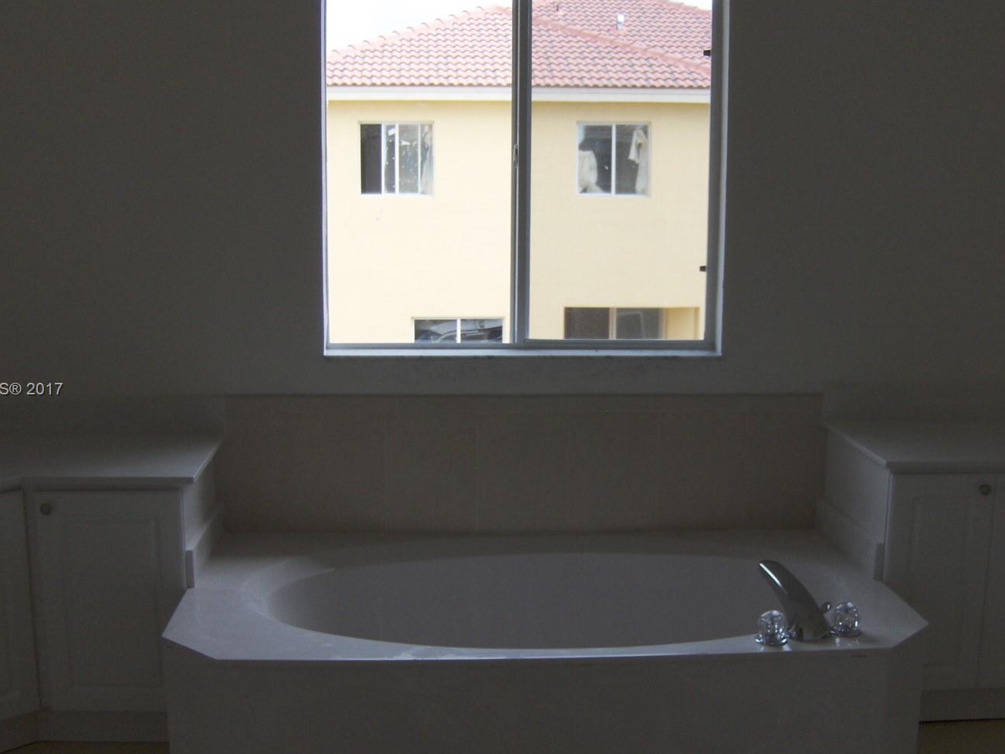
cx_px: 434
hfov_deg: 43.7
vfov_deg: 33.6
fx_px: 1249
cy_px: 391
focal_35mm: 43
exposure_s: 1/408
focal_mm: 7.5
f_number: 2.8
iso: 100
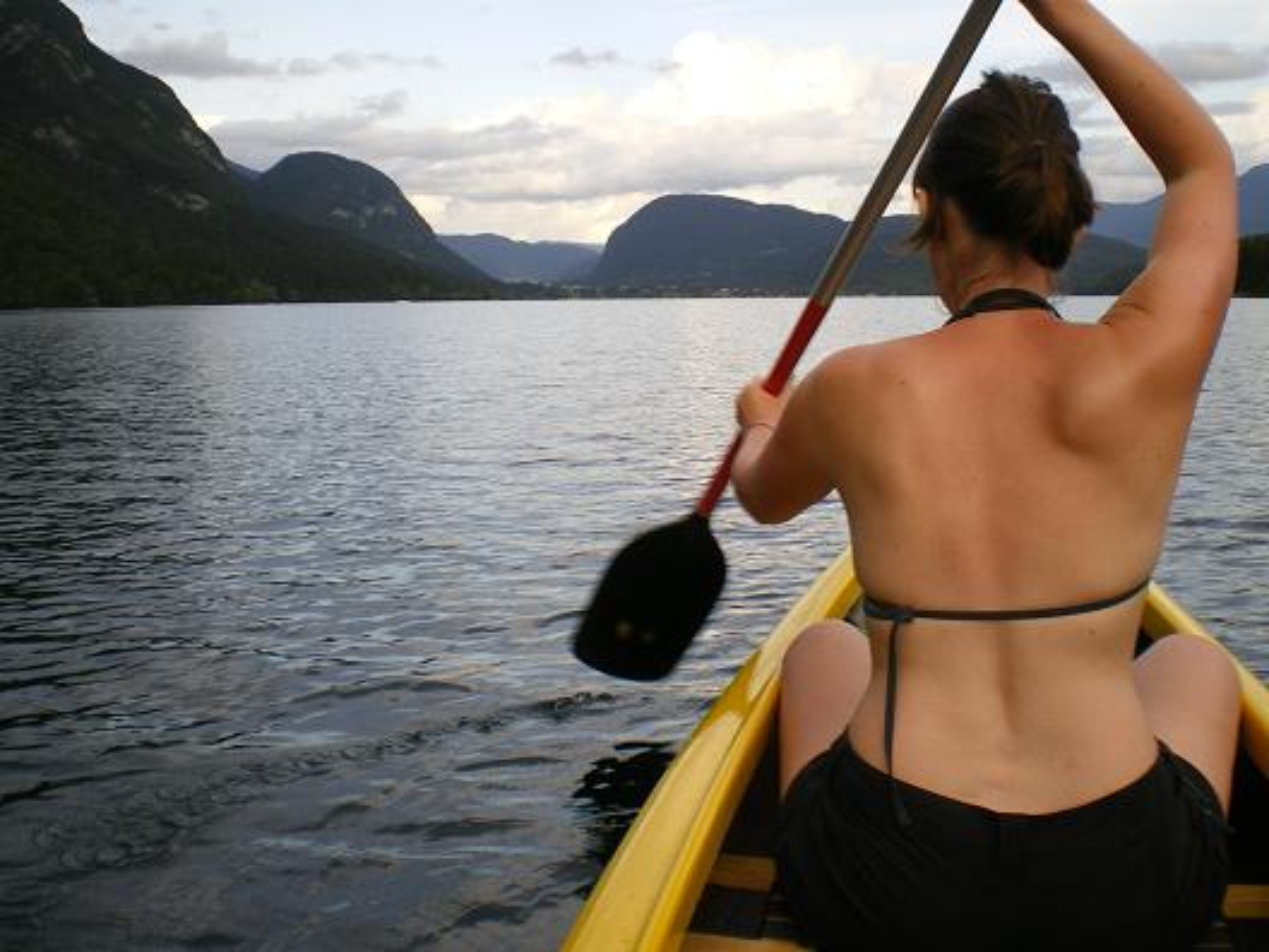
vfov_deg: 37.7
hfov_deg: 49.0
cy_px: 476
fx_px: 1393
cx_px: 634
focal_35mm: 38
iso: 64
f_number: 4.6
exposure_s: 1/100
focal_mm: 6.3
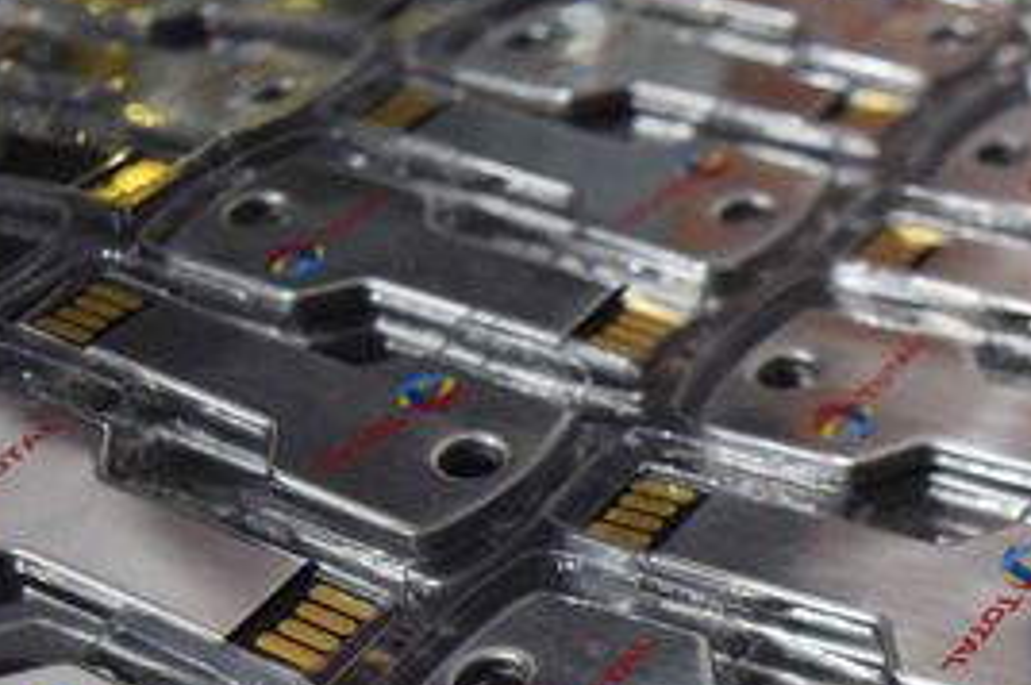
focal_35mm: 82
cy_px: 716
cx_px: 1119
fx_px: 2354
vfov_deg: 16.2
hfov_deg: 23.3
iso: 2500
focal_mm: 21
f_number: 4
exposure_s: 1/125
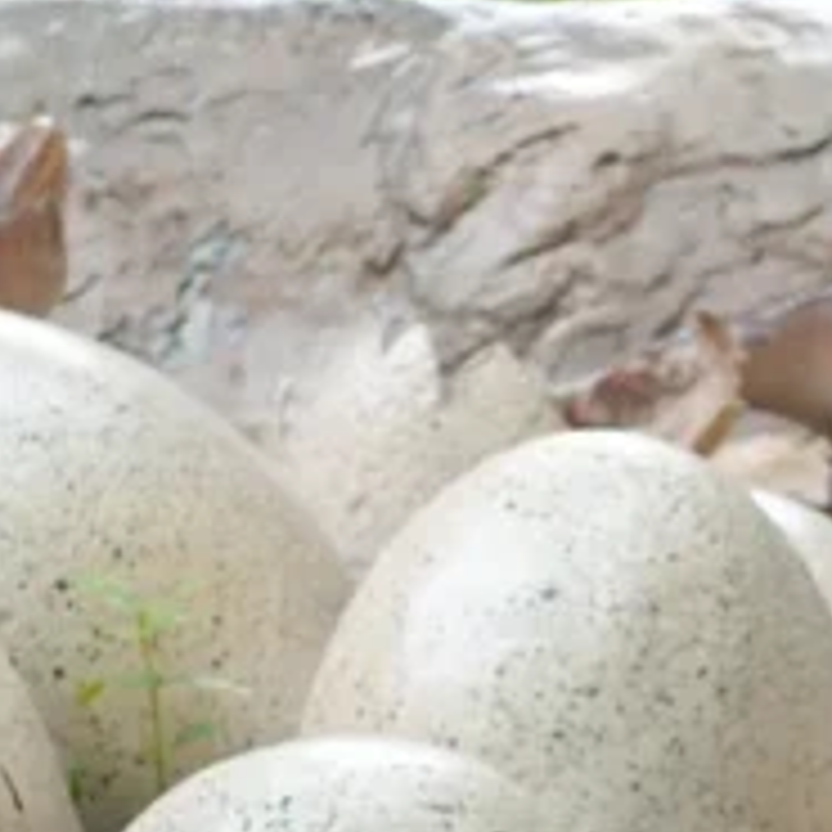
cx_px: 740
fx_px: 8974
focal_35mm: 330
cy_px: 796
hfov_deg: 5.3
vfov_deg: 5.3
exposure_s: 1/125
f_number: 3.2
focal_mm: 25.7
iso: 125
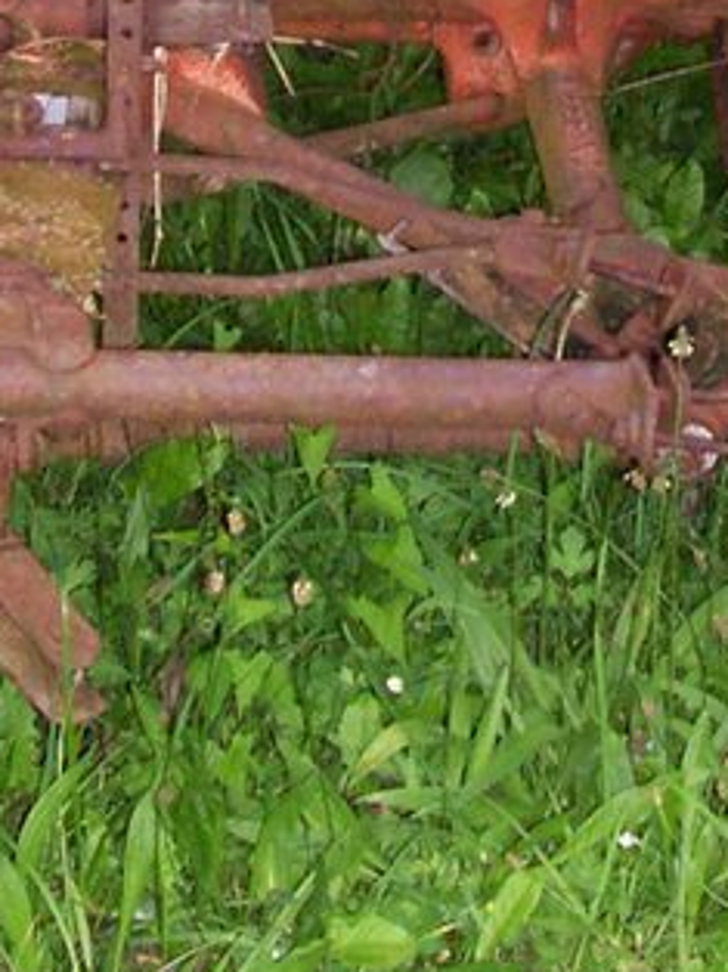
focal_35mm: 130
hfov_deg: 11.4
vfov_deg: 14.8
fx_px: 3650
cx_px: 353
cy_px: -102
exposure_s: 1/112
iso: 140
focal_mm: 5.6
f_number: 2.7
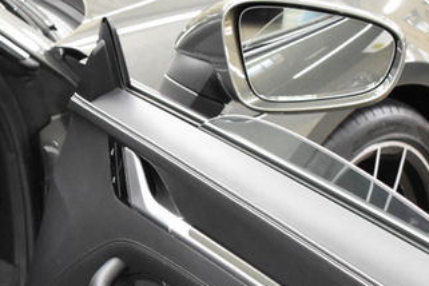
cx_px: -162
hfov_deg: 14.1
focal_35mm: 139
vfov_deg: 9.8
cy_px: 279
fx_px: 1651
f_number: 4.2
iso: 3600
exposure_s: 1/50
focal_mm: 29
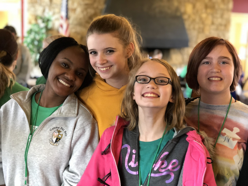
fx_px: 408
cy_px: 93
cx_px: 124
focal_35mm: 57
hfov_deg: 33.8
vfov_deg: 25.7
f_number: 2.8
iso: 1250
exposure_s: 1/60
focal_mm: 6.6
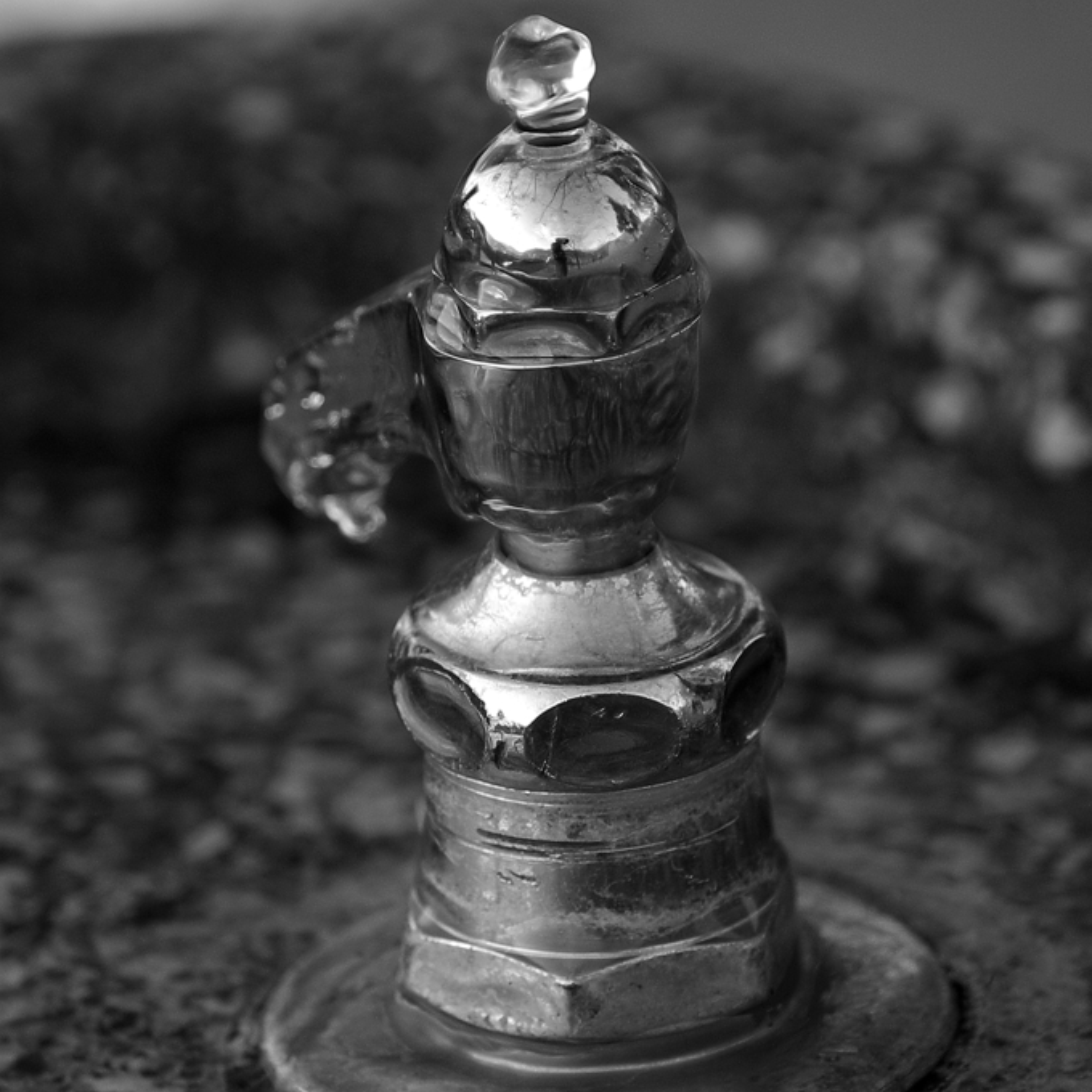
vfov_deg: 3.0
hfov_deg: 3.0
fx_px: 20558
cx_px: 547
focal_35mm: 576
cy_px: 435
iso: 400
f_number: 5.6
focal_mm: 300
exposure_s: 1/250
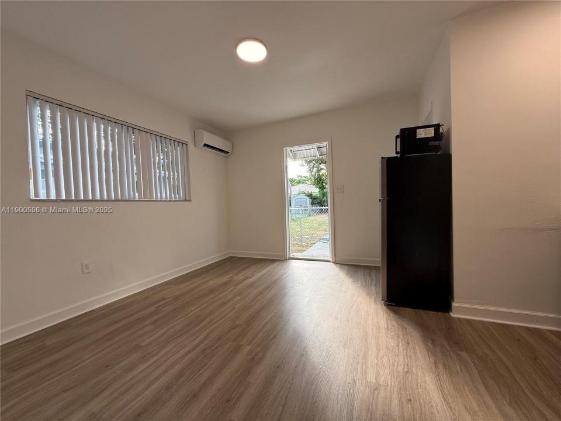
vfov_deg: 85.7
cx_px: 280
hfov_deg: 102.1
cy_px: 210
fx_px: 227
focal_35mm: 14
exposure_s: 1/138
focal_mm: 2.22
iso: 64
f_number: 2.2
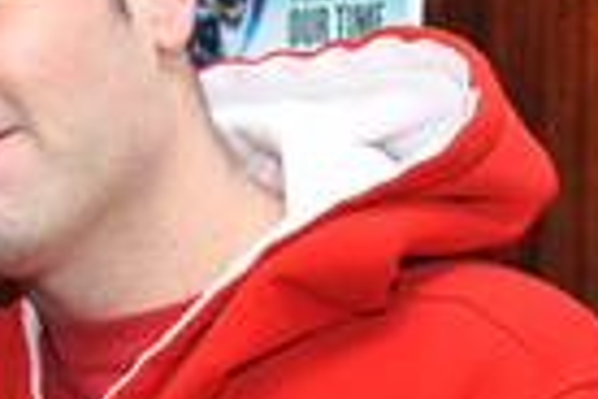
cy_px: 252
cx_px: -87
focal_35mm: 200
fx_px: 3322
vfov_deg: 6.9
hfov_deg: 10.2
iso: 1000
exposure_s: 1/100
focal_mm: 50
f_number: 5
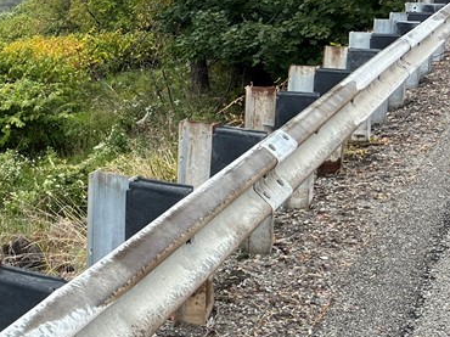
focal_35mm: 72
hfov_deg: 24.7
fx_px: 935
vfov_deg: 20.4
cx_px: -78
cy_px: 130
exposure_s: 1/1575
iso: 50
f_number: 1.5
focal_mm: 5.7
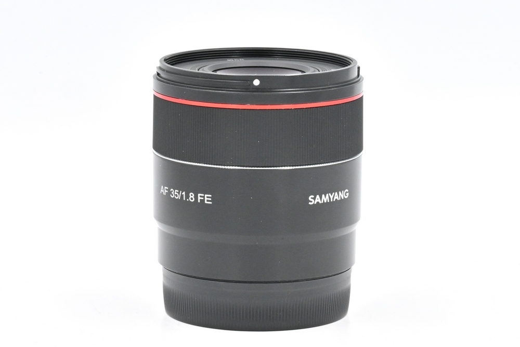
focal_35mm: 105
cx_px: 260
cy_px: 174
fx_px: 1517
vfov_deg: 13.0
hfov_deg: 19.5
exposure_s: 1/80
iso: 640
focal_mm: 105
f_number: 25
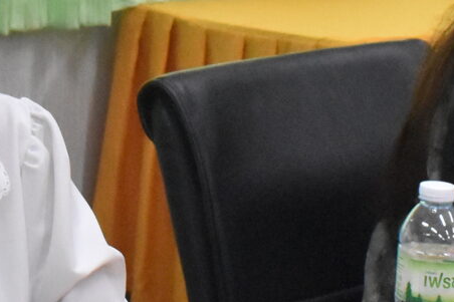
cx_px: -55
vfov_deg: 8.9
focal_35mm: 153
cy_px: -67
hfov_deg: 13.1
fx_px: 1929
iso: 2500
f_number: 5.6
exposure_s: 1/125
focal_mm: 18
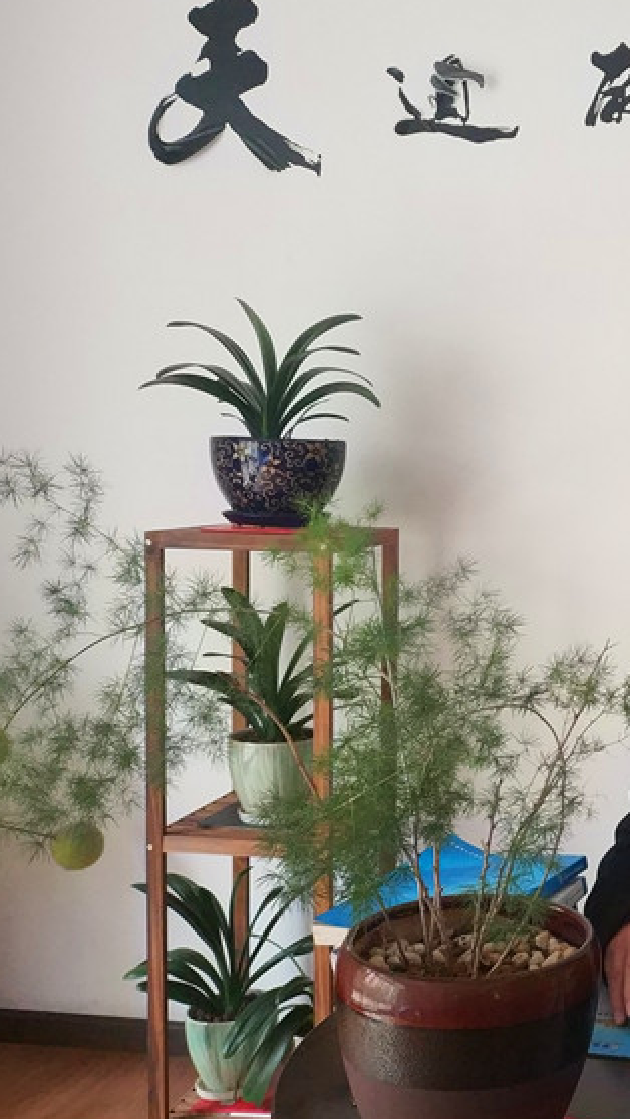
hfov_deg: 22.3
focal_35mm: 50
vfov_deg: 41.3
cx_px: 730
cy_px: 539
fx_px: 1484
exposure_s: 1/17
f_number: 2
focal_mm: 4.5
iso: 657
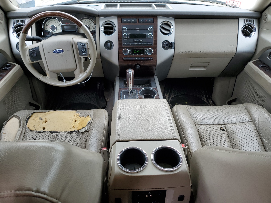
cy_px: 102
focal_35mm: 26
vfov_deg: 53.1
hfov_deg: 67.3
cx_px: 136
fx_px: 204
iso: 50
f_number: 1.5
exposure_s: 1/263
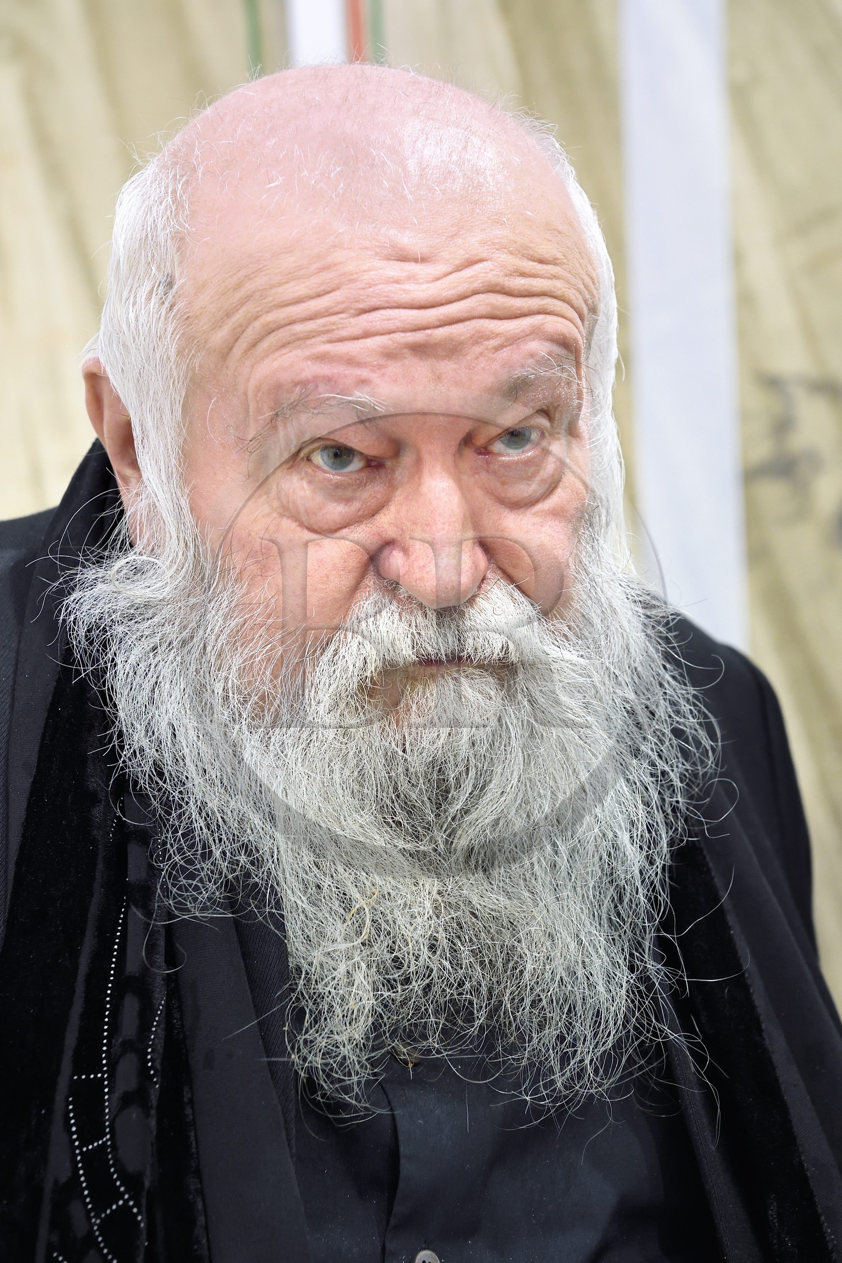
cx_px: 421
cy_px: 632
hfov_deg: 22.6
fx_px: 2105
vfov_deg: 33.4
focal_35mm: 60
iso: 1600
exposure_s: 1/80
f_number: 6.3
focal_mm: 60
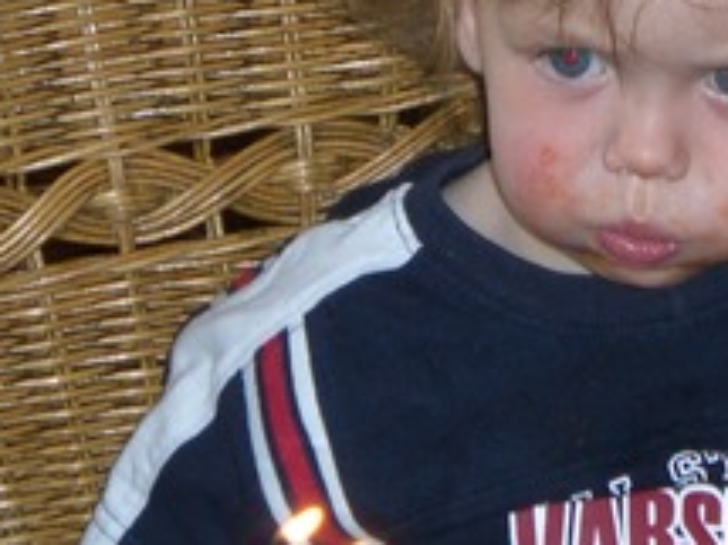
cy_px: 179
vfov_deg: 5.3
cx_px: 609
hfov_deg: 7.1
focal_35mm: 280
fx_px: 5885
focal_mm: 15.3
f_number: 4.6
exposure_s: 1/60
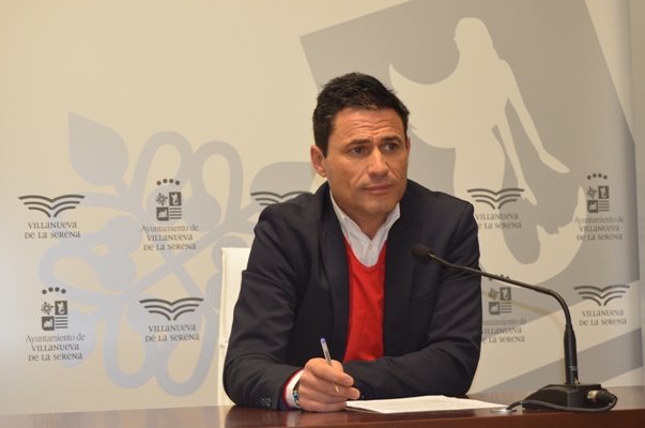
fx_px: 1566
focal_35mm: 88
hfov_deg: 23.3
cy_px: 217
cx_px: 334
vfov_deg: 15.6
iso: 1000
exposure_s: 1/60
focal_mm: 55
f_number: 5.6
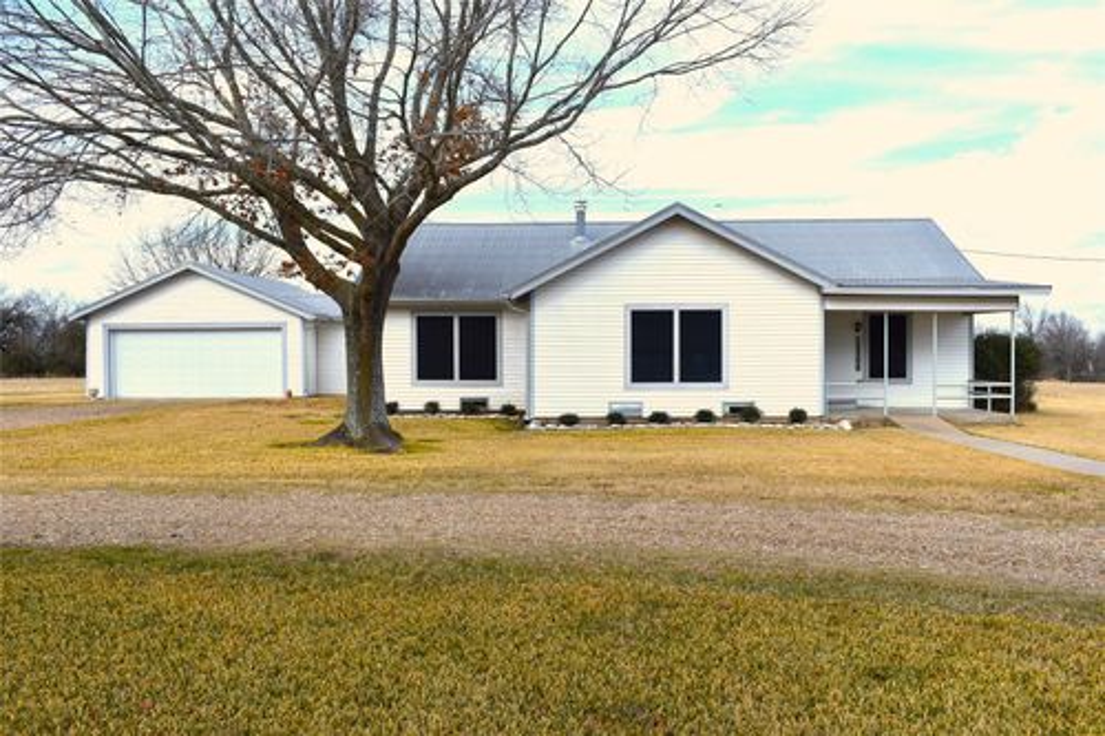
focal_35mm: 33
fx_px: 1013
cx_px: 552
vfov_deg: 39.9
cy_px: 368
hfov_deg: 57.2
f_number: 8
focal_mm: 22
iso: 110
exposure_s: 1/250
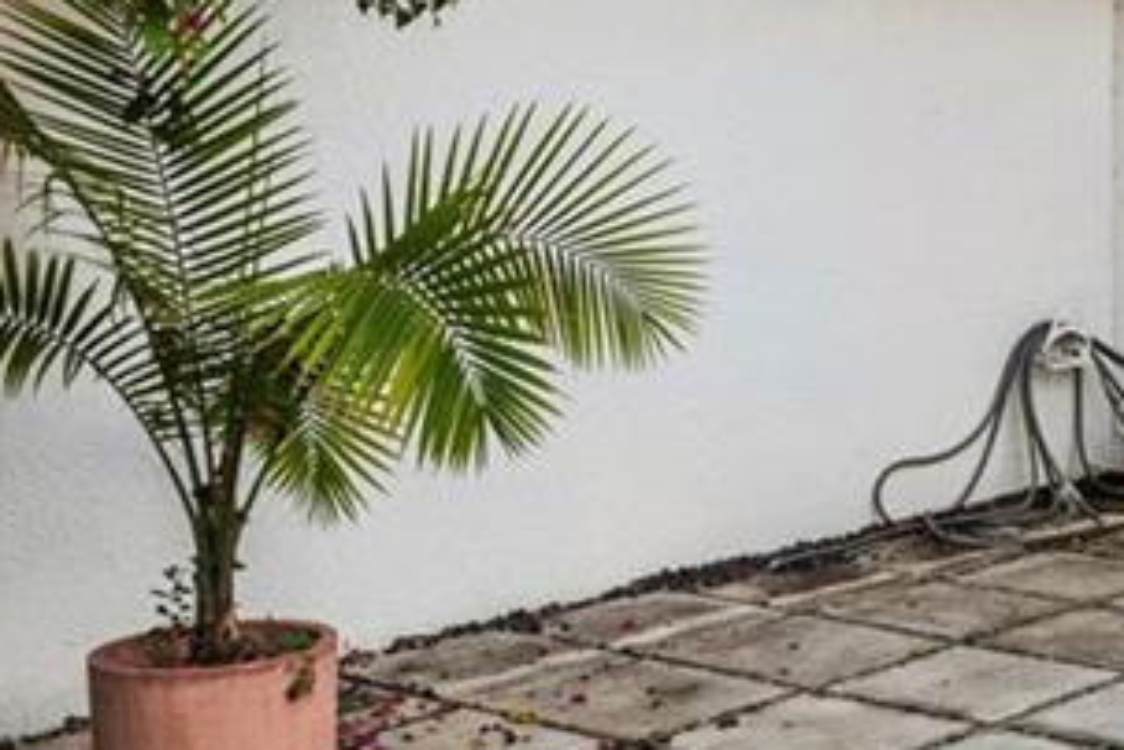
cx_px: 1113
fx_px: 2310
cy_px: 106
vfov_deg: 18.2
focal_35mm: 74
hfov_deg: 26.0
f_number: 8
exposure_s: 1/20
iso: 640
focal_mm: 14
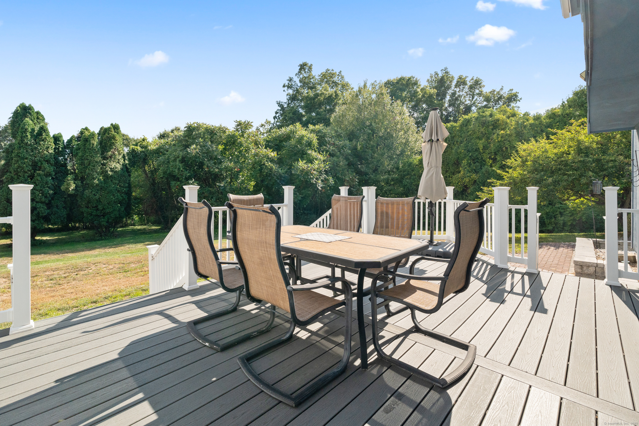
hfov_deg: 95.0
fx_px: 293
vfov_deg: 72.1
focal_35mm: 16
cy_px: 213
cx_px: 320
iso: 800
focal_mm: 16.5
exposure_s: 1/800
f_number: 8
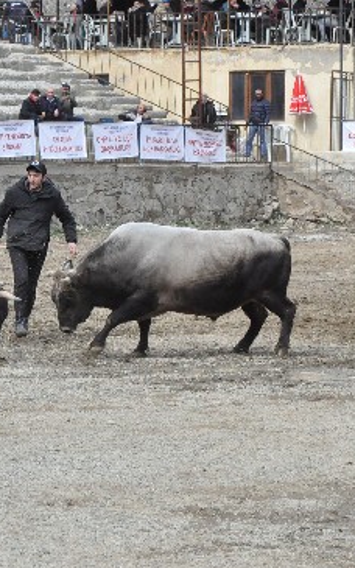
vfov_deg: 9.4
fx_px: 3469
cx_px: 19
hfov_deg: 5.8
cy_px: 259
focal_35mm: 224
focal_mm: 80
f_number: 13
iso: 3200
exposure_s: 1/2500
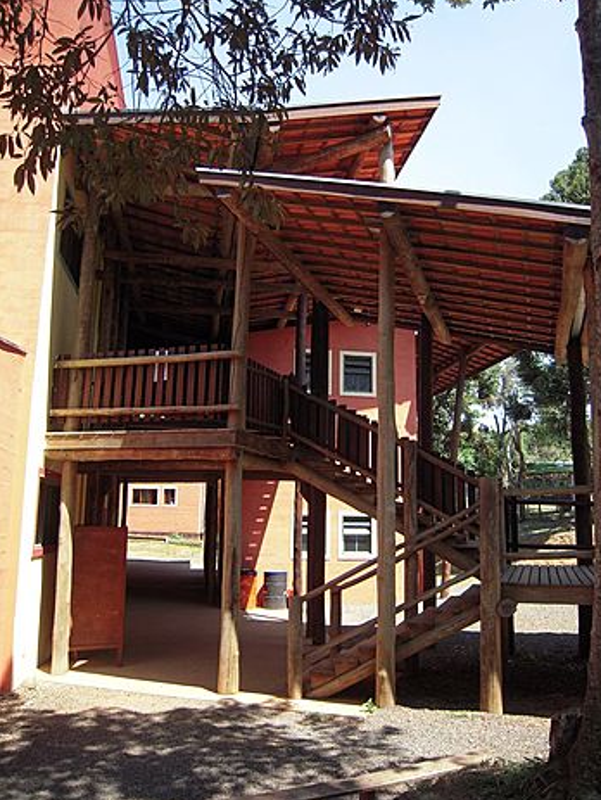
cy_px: 396
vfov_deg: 61.6
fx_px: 670
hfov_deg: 48.3
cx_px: 307
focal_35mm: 29
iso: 100
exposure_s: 1/400
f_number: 2.7
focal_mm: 5
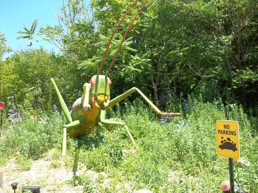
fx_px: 239
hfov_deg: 56.8
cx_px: 129
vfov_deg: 44.2
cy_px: 96
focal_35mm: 32
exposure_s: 1/500
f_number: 2.9
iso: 80
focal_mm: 5.7
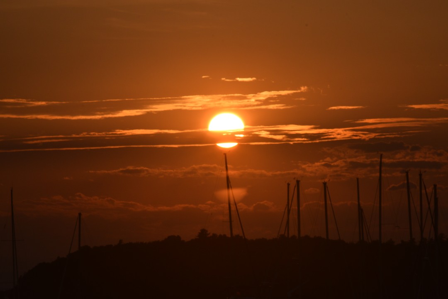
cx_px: 224
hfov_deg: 6.9
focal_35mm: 300
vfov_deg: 4.6
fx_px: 3733
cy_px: 150
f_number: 25
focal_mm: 200
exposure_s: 1/640
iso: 200
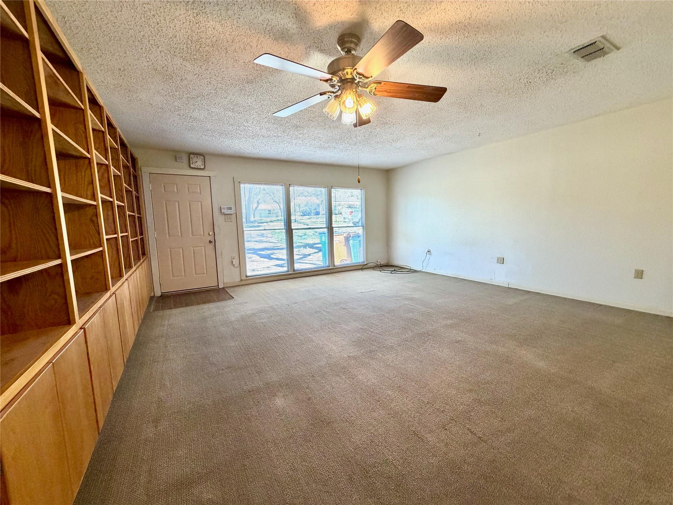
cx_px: 336
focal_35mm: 14
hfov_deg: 102.1
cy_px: 252
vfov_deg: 85.7
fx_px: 272
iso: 320
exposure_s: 1/120
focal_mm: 2.22
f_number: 2.2
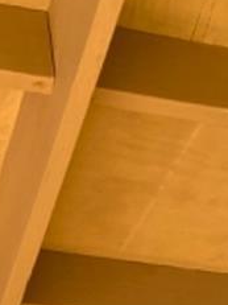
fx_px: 1486
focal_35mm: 169
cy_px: 951
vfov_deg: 9.1
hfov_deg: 8.7
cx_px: 214
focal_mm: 4.25
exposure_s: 1/121
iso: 64
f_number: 1.8
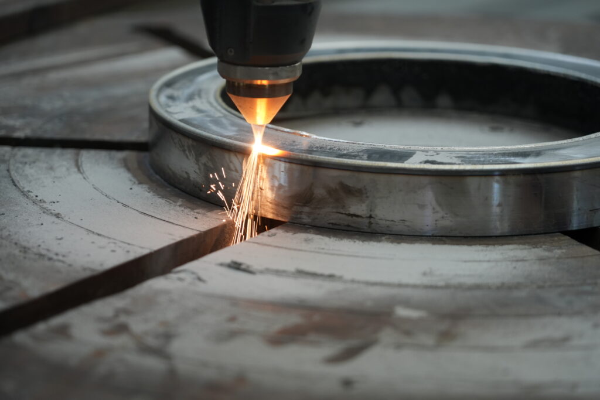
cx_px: 300
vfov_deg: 13.0
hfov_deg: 19.5
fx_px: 1750
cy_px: 200
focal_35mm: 105
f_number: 4
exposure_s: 1/160
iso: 1000
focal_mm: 105
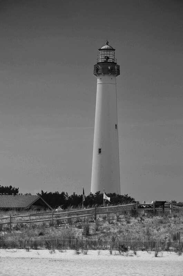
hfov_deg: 8.7
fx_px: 1206
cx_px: 92
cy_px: 138
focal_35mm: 158
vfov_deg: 13.1
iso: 100
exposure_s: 1/320
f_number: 9
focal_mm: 105
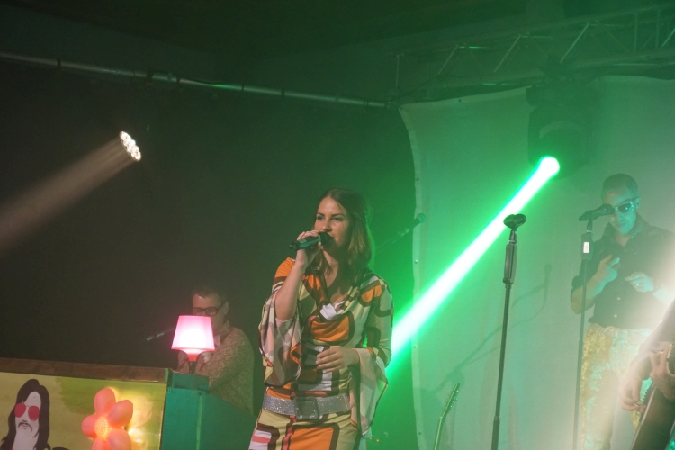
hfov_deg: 22.6
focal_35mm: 90
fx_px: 1687
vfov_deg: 15.2
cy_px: 225
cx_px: 338
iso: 2000
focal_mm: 60
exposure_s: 1/100
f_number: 4.5
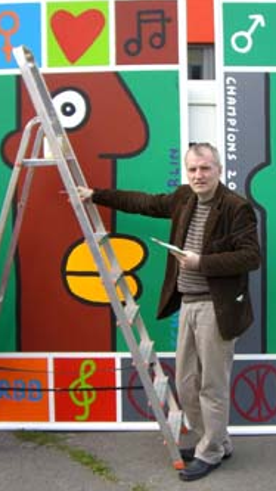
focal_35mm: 56
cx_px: 189
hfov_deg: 21.3
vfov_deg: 37.2
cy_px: 246
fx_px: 730
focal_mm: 6.2
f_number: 2.7
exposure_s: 1/250
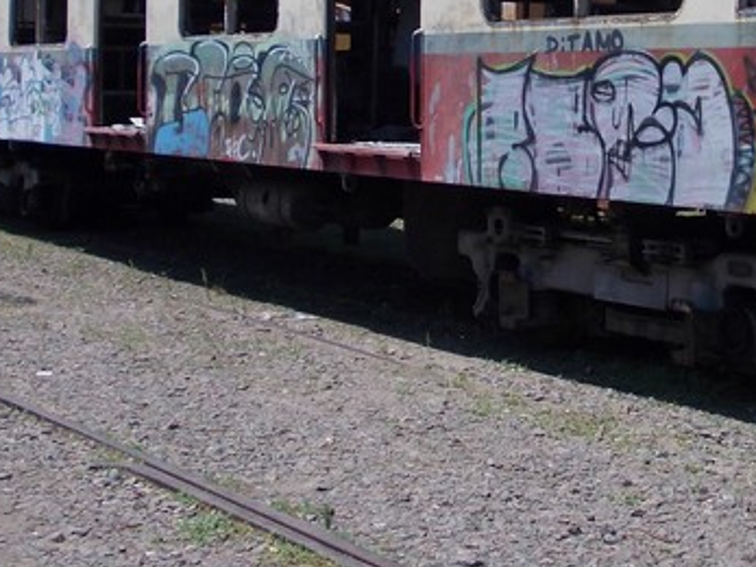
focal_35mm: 84
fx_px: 1834
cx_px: 593
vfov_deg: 17.3
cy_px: 41
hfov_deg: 23.0
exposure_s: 1/320
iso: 80
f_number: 6.2
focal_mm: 5.3
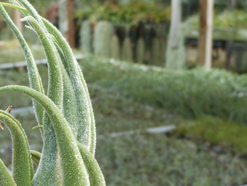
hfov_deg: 21.3
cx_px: 46
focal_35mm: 91
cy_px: 140
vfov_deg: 16.1
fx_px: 649
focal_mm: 8.1
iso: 80
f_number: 4.6
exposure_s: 1/50
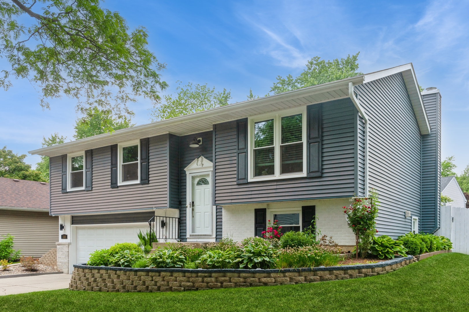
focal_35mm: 31
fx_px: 404
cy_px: 156
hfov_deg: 60.3
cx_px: 234
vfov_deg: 42.3
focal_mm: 31
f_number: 8
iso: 200
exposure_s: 1/320
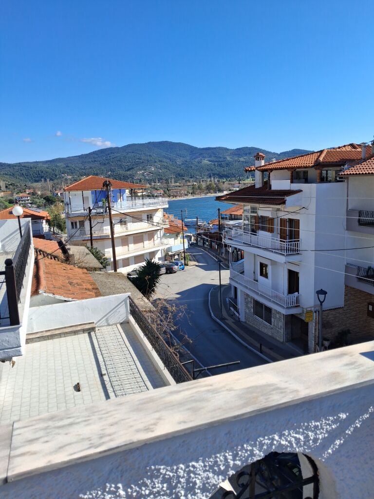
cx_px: 187
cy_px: 250
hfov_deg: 51.4
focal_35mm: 27
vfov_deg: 65.3
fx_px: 389
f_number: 1.8
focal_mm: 4
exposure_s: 1/649
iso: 25
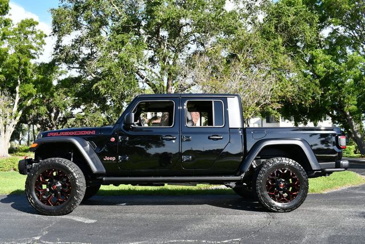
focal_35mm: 36
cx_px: 182
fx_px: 365
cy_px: 122
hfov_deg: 53.1
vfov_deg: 36.9
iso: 200
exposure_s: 1/250
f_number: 8
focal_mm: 18
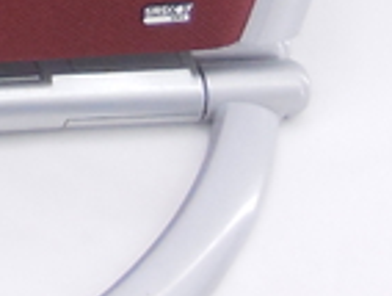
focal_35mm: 180
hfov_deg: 10.2
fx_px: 2042
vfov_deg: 7.8
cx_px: -356
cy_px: -343
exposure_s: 1/60
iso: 125
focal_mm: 4.5
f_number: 3.1
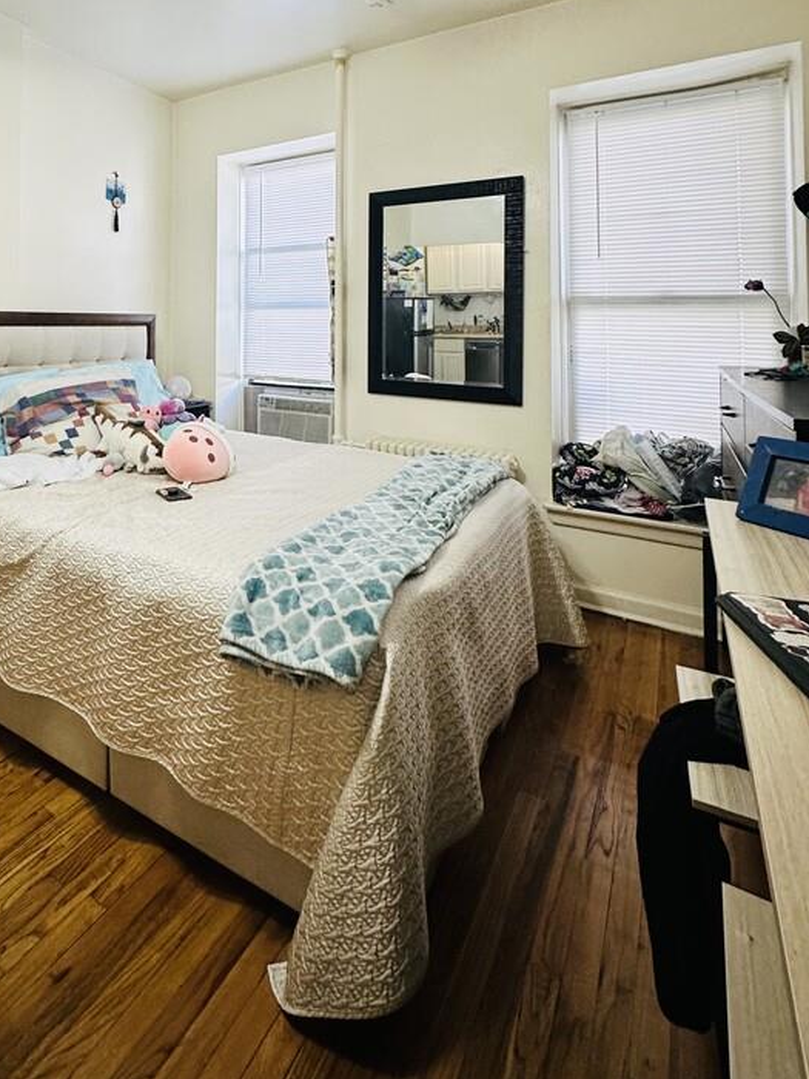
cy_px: 313
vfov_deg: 77.5
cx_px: 240
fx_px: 623
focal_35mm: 20
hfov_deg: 63.5
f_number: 2.2
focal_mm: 2.22
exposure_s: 1/120
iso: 320
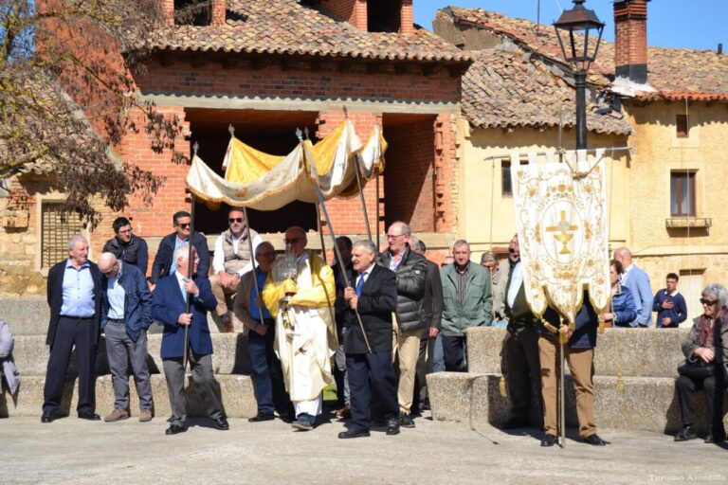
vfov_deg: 17.5
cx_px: 364
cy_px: 242
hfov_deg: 26.0
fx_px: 1577
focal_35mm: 78
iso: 100
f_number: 9
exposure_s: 1/320
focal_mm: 52
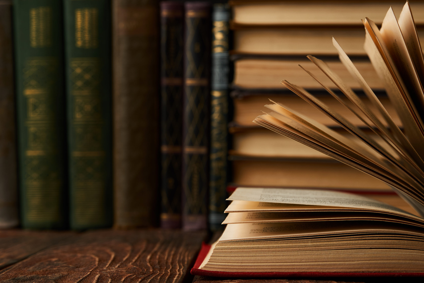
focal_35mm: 112
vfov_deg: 12.2
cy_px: 142
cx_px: 212
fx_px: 1325
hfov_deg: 18.2
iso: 100
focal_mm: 75
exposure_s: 1/100
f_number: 7.1
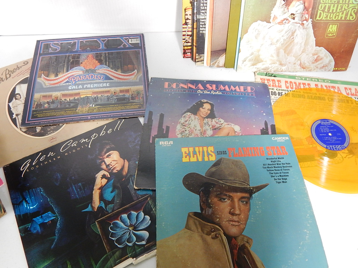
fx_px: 290
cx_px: 179
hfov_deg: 63.4
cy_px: 134
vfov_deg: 49.7
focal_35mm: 28
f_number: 3.2
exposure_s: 1/15
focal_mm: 5.1
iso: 400
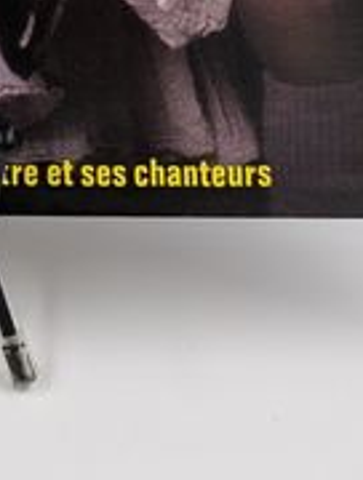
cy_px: -251
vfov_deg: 13.8
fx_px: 1851
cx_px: -244
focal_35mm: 133
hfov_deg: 10.6
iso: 44
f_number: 1.68
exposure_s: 1/39.9
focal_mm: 6.9
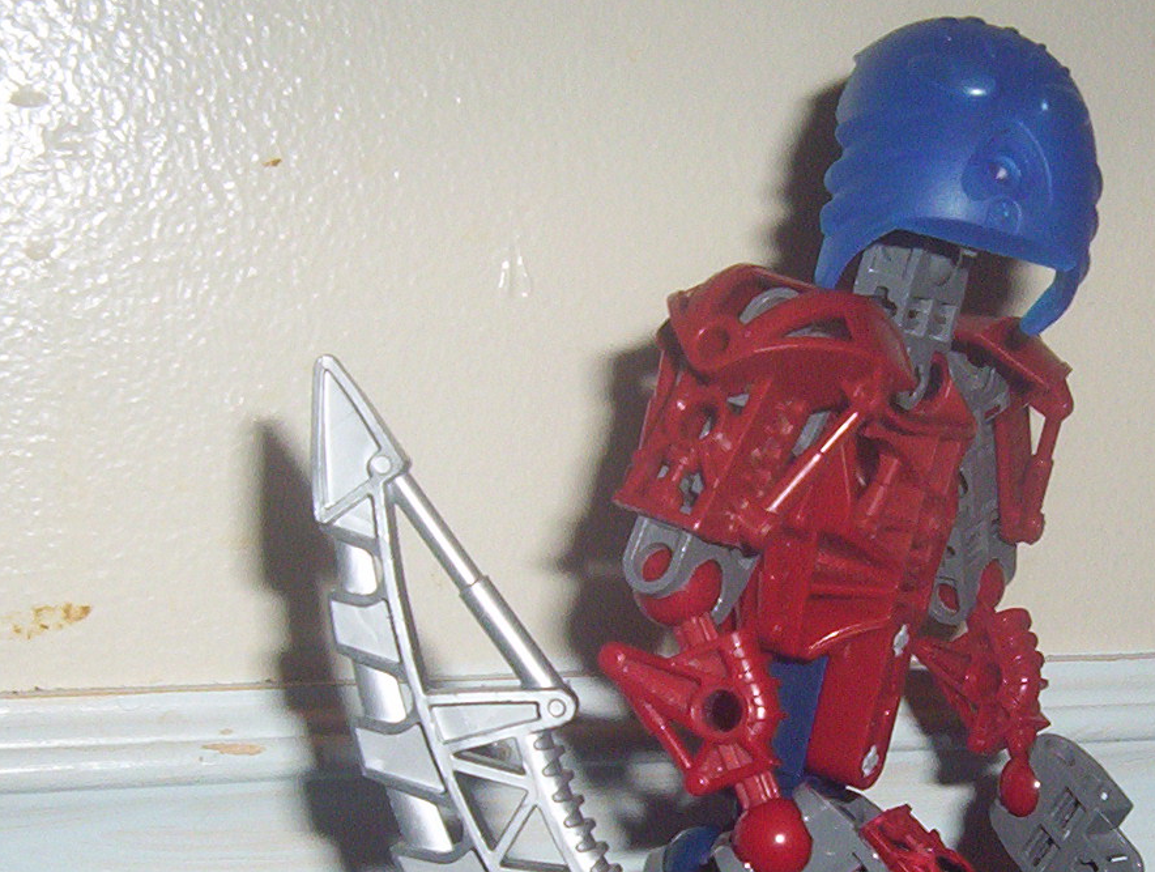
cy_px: 758
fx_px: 2408
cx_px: 877
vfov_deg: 20.2
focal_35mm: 72
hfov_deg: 26.6
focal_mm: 5.26
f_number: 3.84
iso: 140
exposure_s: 1/60
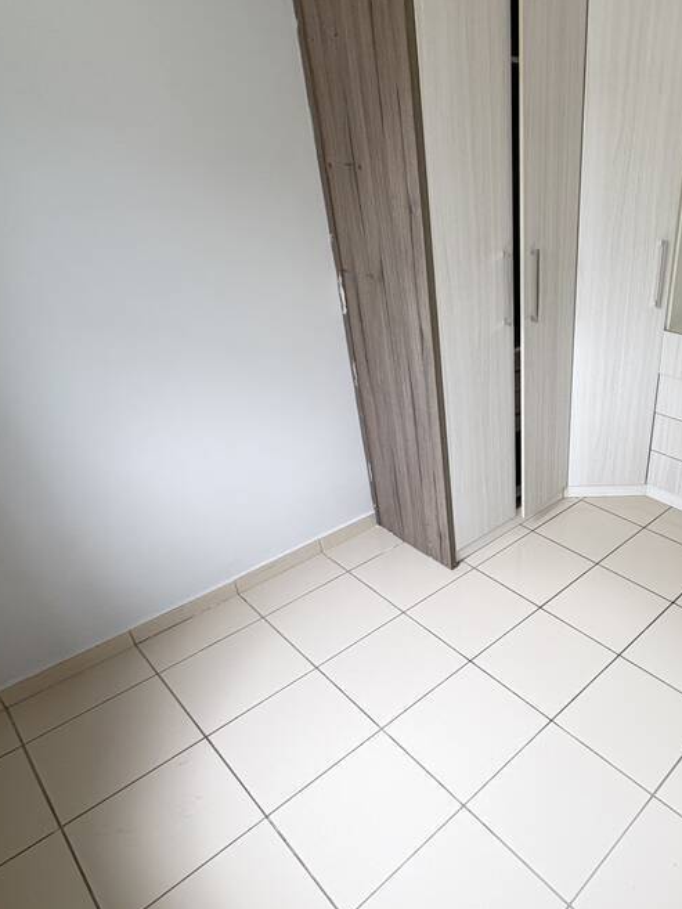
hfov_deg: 54.9
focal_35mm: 23
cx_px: 542
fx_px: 604
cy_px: 498
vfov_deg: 73.7
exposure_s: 1/94
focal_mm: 2.22
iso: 250
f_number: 2.2
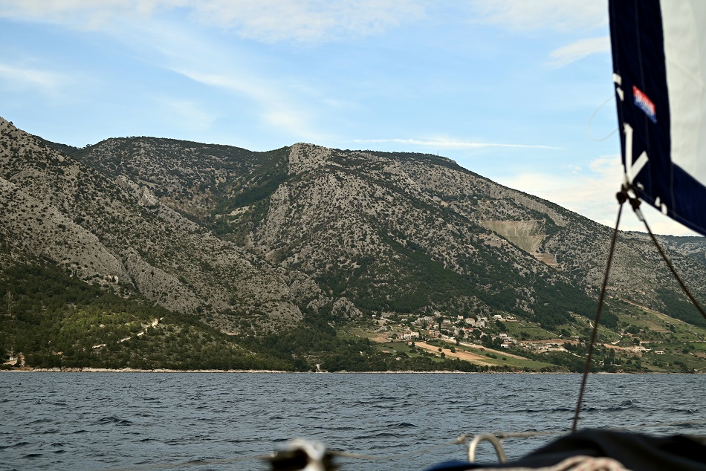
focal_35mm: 70
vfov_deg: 19.5
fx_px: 1373
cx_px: 353
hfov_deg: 28.8
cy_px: 236
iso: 125
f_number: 5.6
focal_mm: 70
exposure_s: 1/500
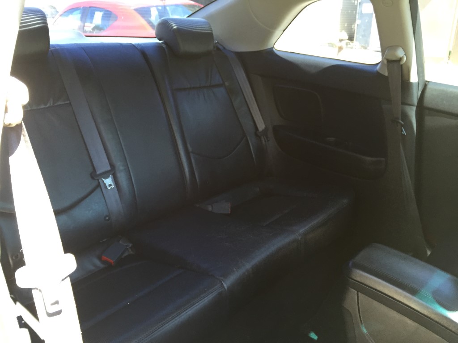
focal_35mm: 29
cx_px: 229
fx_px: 384
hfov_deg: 61.7
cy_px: 172
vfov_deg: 48.2
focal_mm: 4.15
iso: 50
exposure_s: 1/30
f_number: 2.2
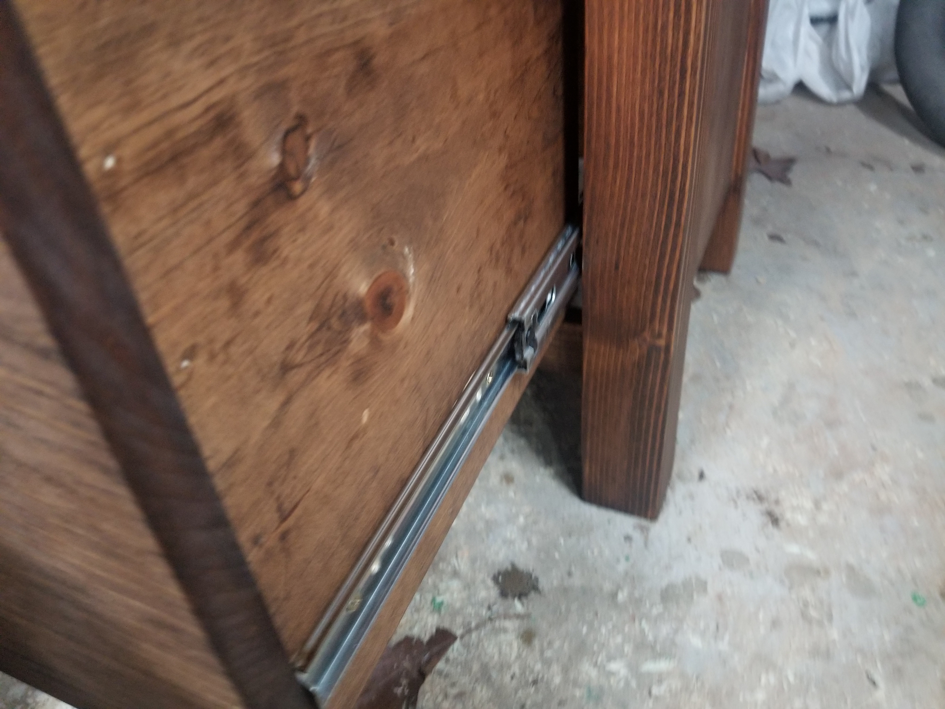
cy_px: 354
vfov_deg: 53.1
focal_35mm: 26
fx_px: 710
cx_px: 472
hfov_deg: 67.3
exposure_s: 1/10
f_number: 1.7
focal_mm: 4.25
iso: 320
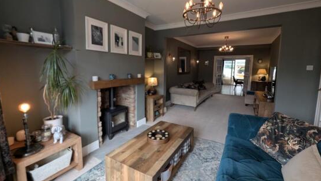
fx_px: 128
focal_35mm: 15
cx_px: 167
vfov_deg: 70.4
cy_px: 83
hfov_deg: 102.9
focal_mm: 1.95
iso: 158
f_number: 2.2
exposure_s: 1/100
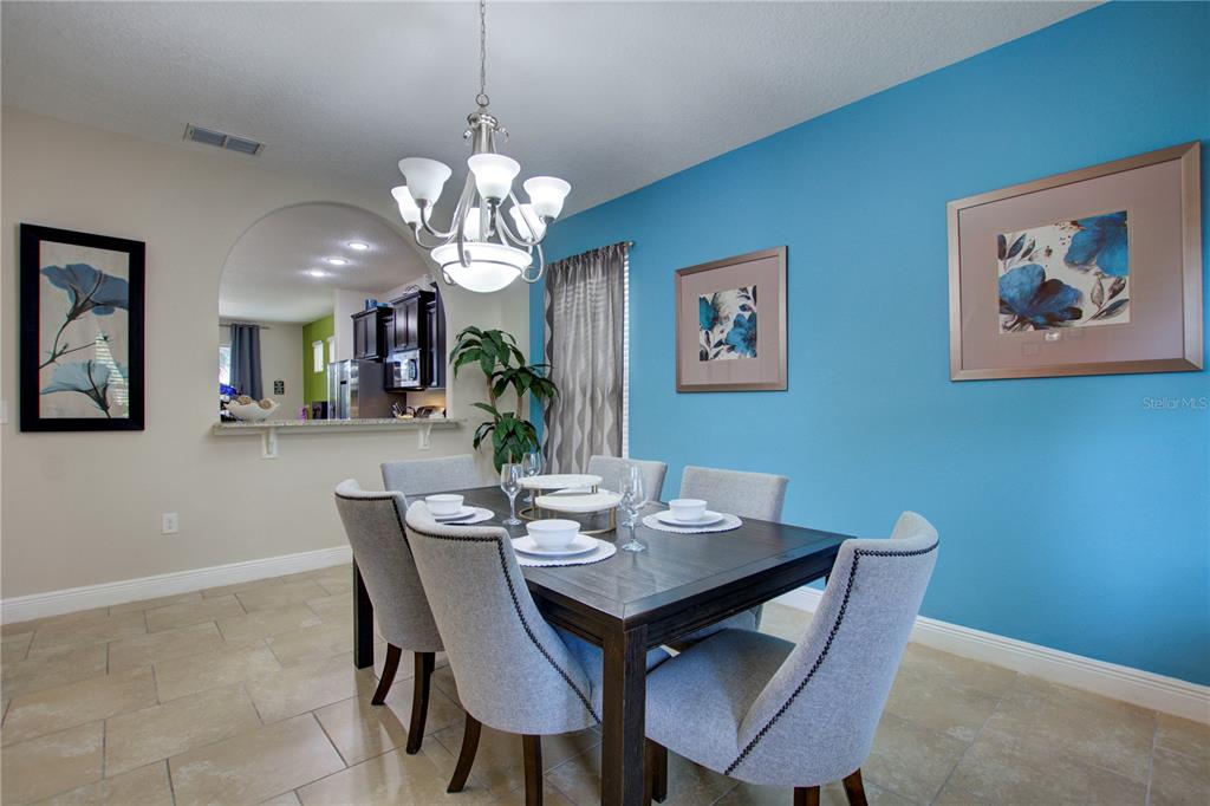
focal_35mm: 15
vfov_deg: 77.3
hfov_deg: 100.4
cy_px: 403
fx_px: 504
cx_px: 605
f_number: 4.5
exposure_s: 1/40
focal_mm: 10
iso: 400
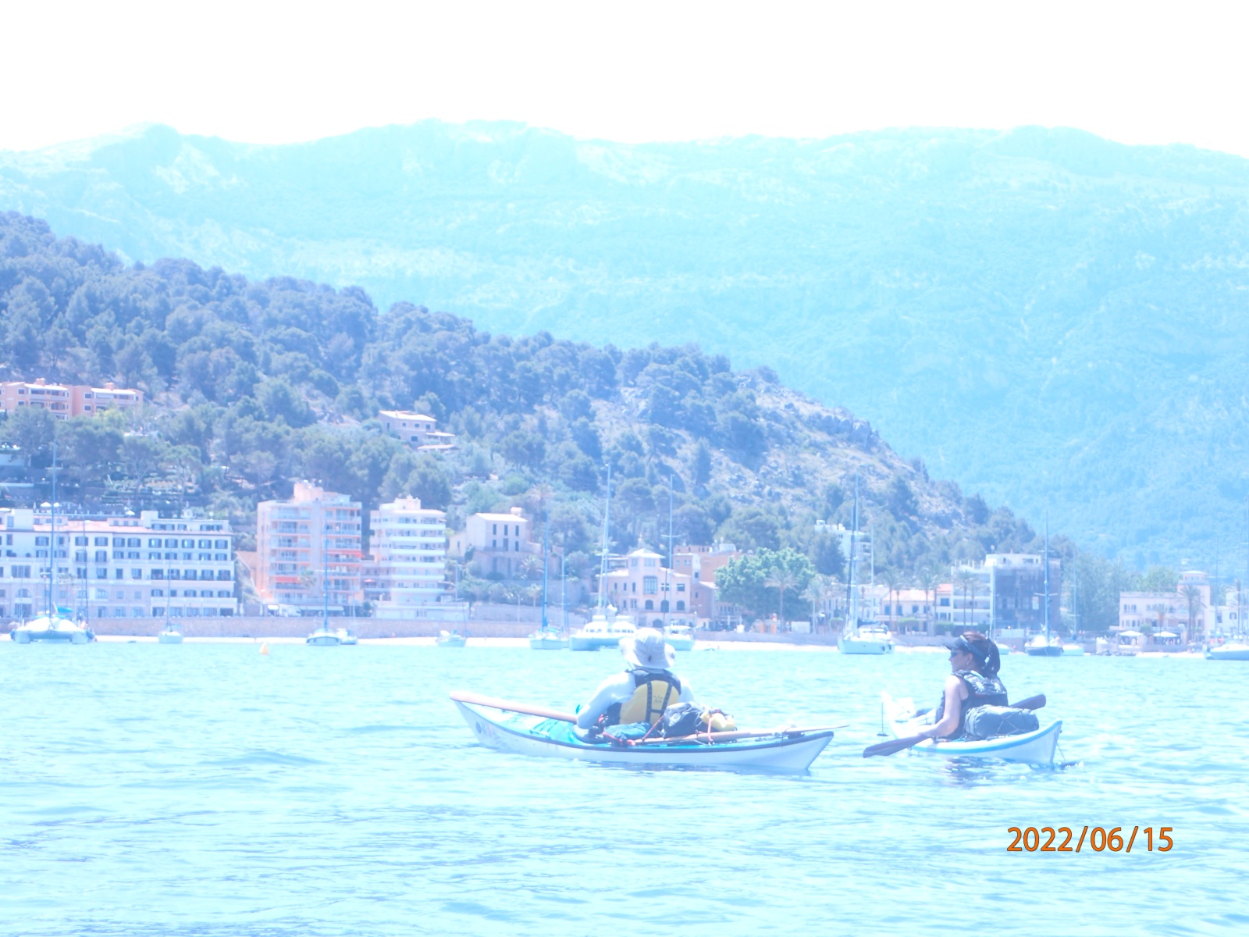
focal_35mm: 91
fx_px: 3283
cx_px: 624
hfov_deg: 21.5
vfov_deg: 16.2
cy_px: 468
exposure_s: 1/160
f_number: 4.7
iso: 100
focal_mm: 16.48
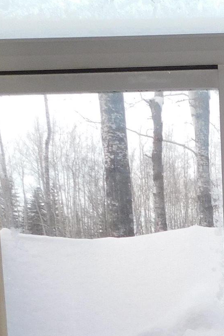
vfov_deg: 20.5
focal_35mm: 89
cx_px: 454
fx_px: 831
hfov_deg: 13.2
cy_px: 458
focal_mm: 4
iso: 125
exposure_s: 1/60
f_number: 3
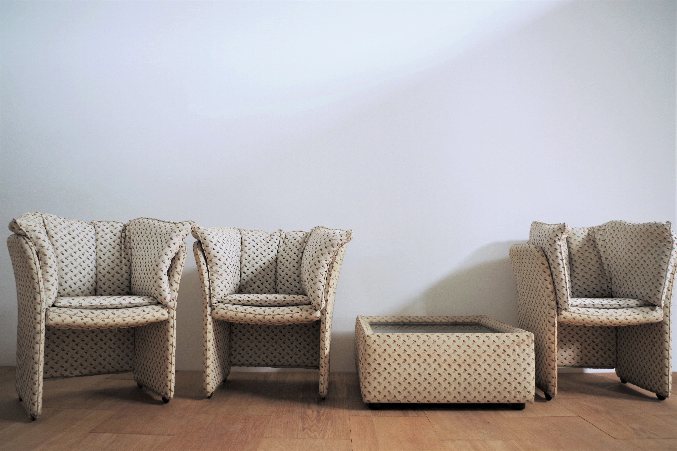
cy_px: 226
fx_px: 508
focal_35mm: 27
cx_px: 338
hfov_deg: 67.4
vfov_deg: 47.9
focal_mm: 18
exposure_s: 1/50
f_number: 3.5
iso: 200
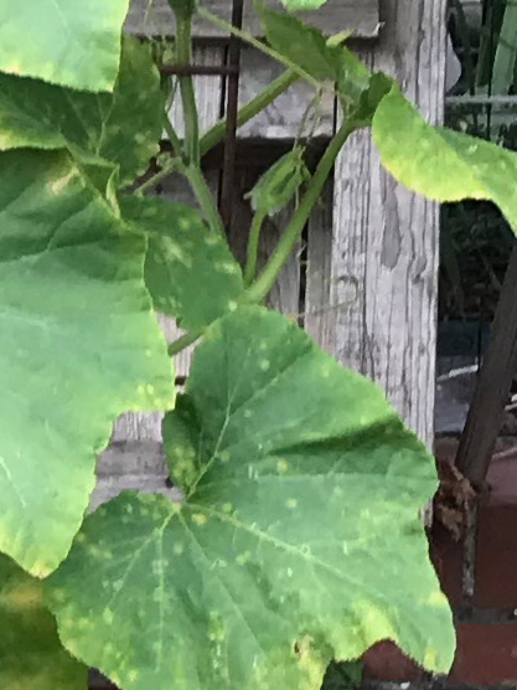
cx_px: -620
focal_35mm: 203
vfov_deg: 9.7
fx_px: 4042
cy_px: 534
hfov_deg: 7.0
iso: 25
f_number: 1.8
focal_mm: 3.99
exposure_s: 1/50
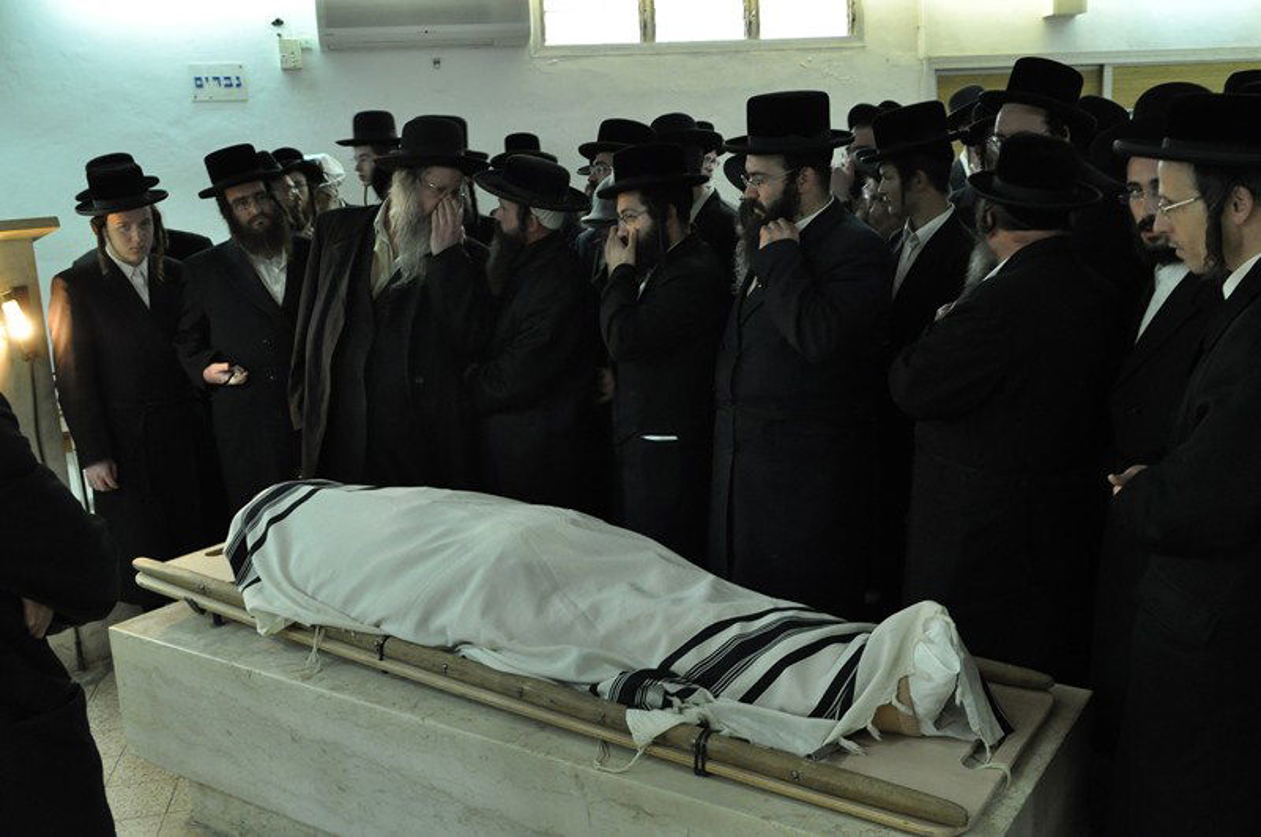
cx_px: 630
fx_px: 1154
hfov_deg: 57.3
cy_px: 418
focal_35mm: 33
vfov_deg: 39.9
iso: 1000
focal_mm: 22
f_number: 5.6
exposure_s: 1/20
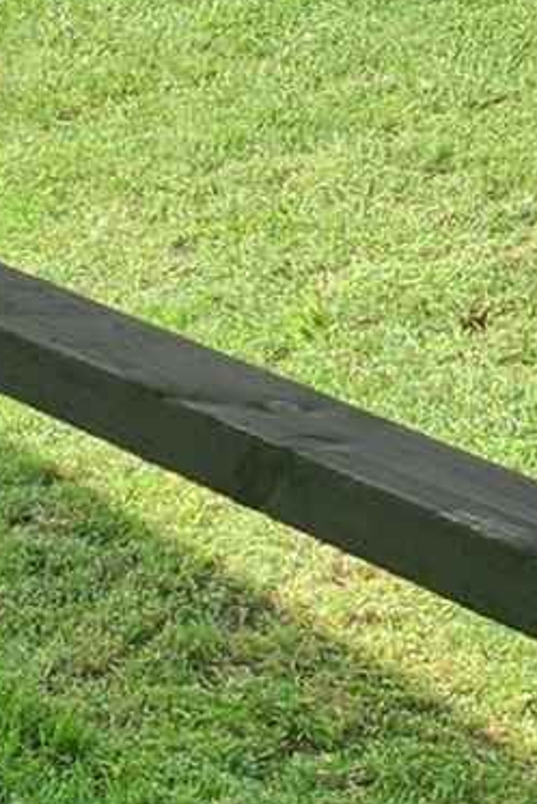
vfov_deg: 10.4
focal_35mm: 197
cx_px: -617
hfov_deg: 6.7
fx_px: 4403
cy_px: 763
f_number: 1.8
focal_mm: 5.4
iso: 20
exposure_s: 1/481
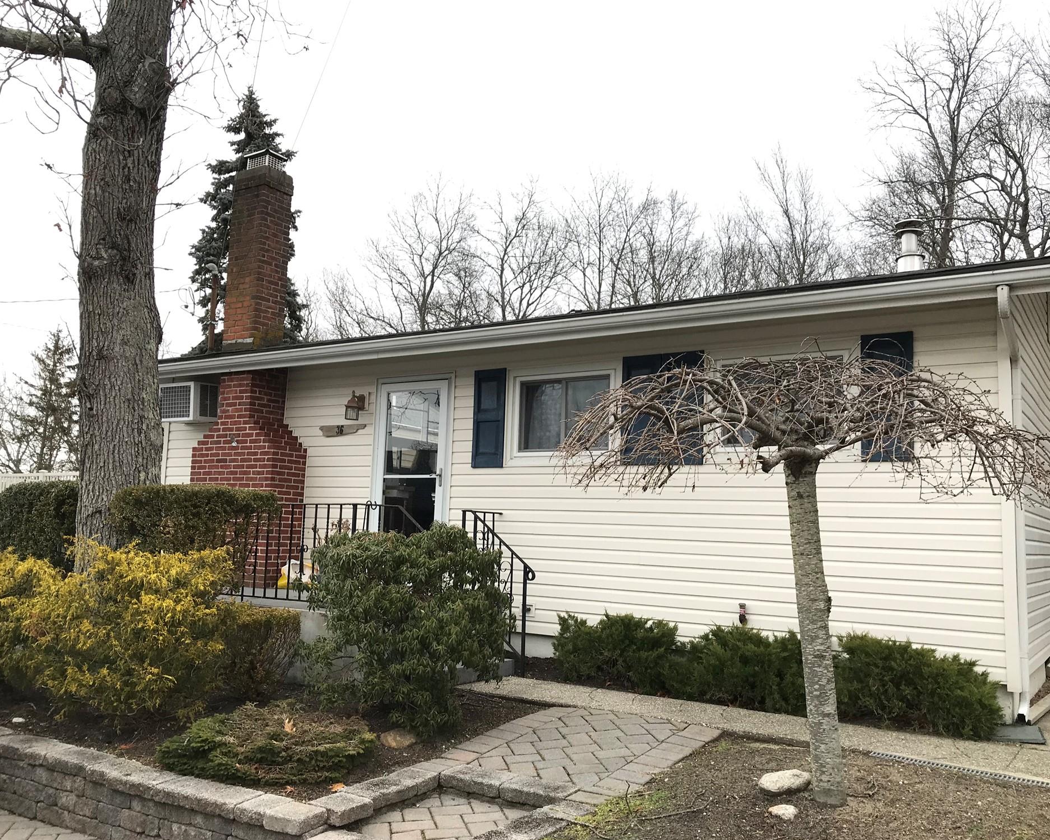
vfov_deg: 48.5
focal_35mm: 30
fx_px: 932
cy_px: 431
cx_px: 521
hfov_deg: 58.8
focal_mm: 3.99
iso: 20
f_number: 1.8
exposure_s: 1/149
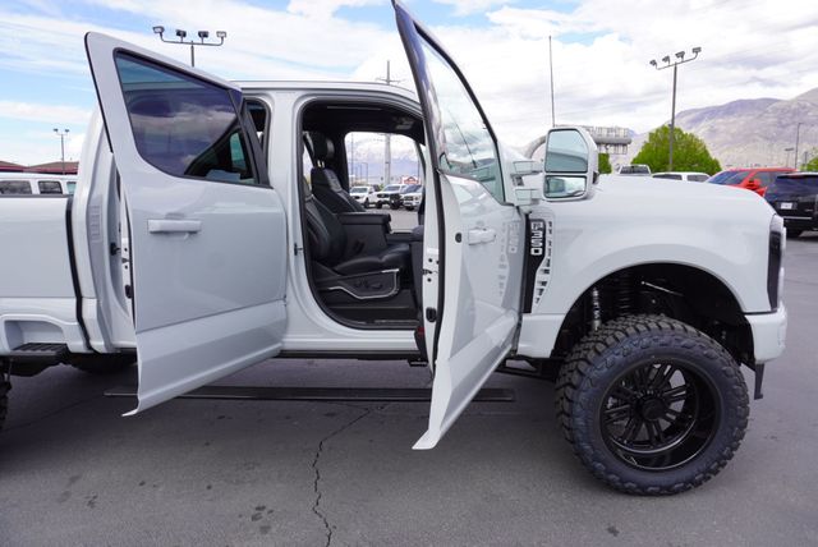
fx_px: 546
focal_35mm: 24
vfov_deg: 53.2
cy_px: 274
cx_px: 409
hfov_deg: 73.7
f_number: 8
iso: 100
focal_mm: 16
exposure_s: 1/125
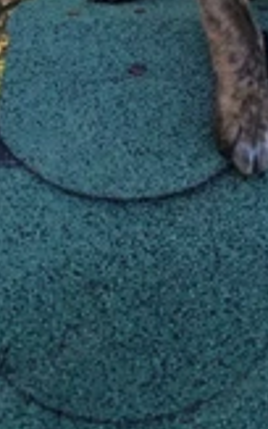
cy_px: -29
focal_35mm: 60
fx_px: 701
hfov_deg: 21.0
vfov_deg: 30.8
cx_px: 257
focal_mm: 6.19
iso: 50
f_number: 1.65
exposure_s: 1/202
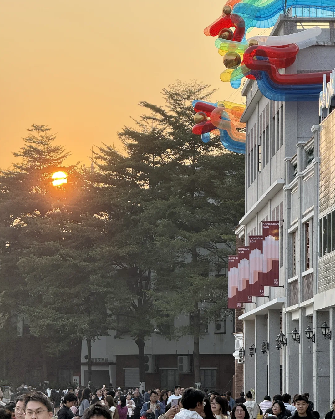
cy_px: 202
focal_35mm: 126
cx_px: 168
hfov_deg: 12.2
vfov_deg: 15.3
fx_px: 1562
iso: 64
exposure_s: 1/576
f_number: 2.8
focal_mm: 15.66
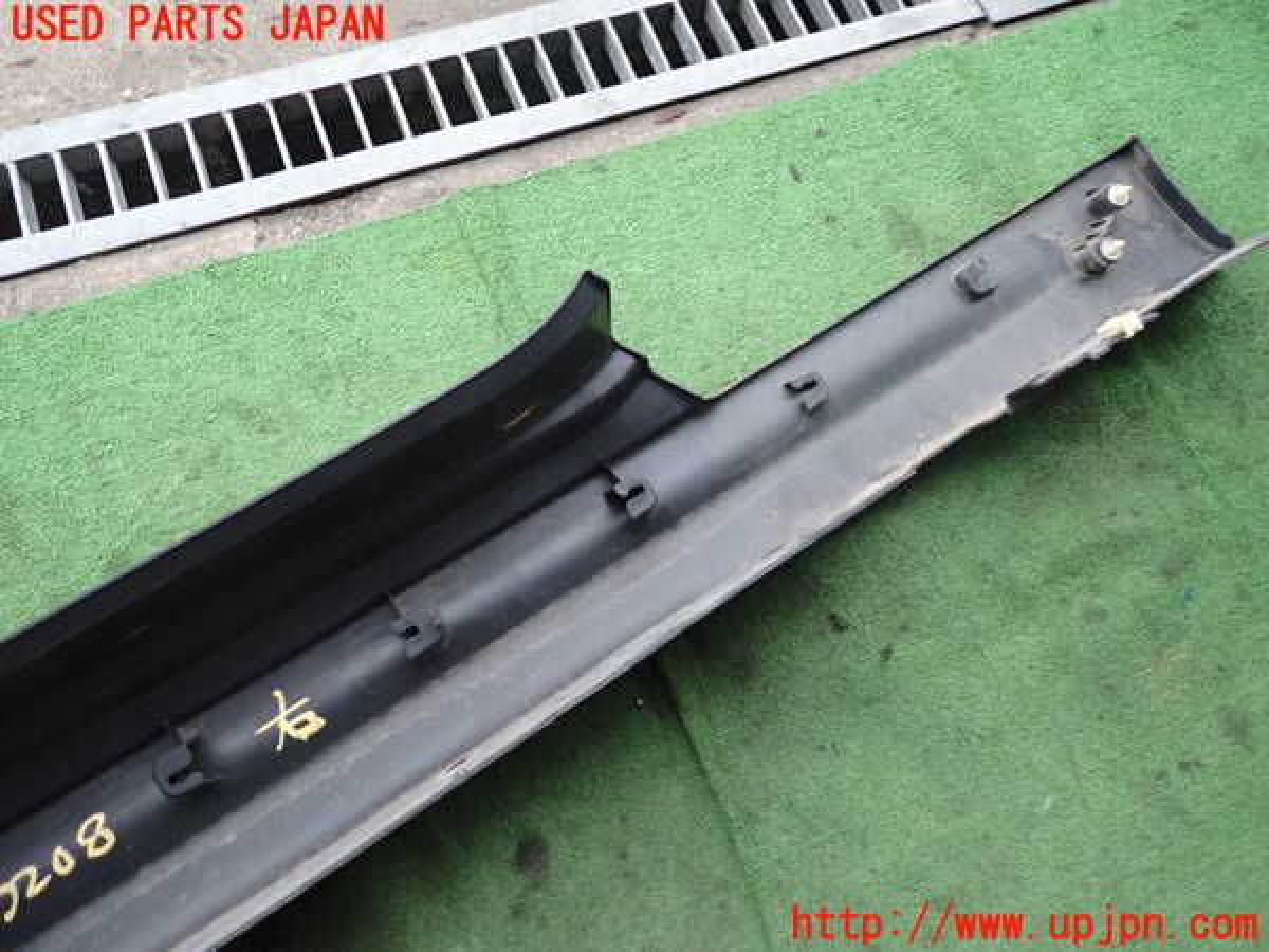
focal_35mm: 25
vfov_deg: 54.9
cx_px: 634
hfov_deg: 69.4
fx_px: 916
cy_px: 476
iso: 250
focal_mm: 4.5
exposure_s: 1/30
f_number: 2
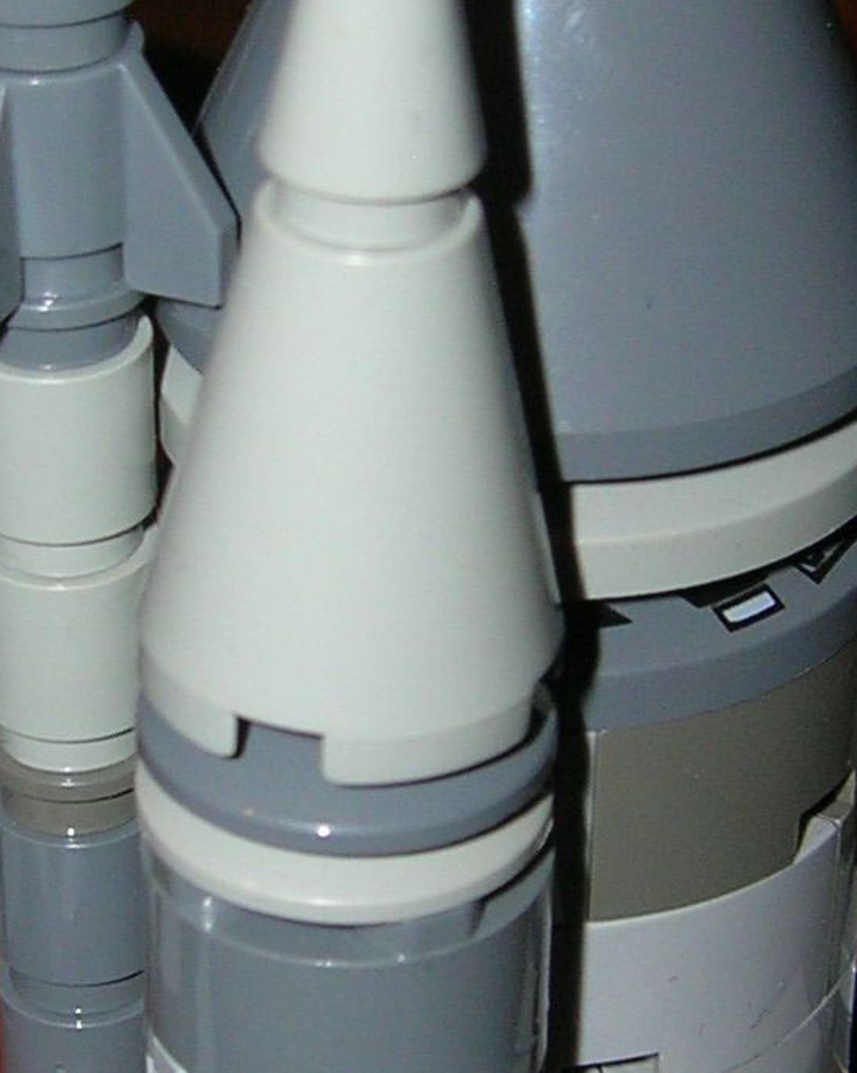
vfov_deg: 15.3
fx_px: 3997
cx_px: 314
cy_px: 616
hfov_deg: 12.2
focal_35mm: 126
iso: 50
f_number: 2.9
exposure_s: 1/60.1
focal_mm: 5.7
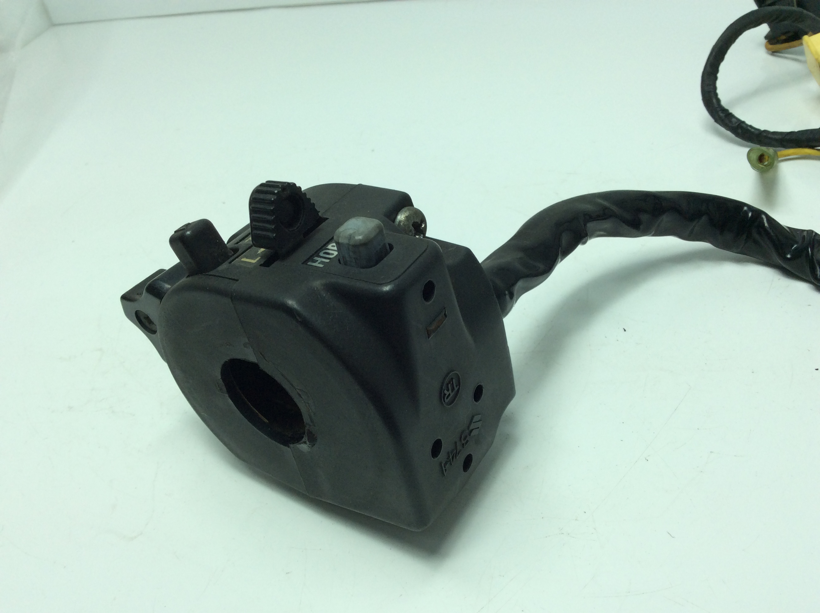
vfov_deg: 44.1
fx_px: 757
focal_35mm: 32
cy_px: 306
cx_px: 410
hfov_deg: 56.9
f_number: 2.4
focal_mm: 3.3
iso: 32
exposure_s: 1/424
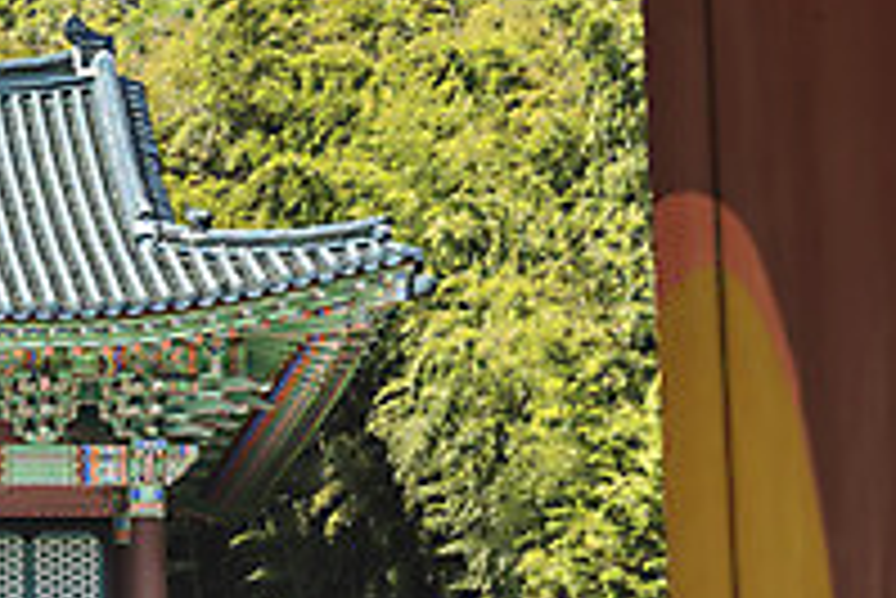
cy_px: 153
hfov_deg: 9.5
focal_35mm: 211
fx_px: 5255
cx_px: -380
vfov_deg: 6.5
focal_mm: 70
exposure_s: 1/160
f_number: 5.6
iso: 100
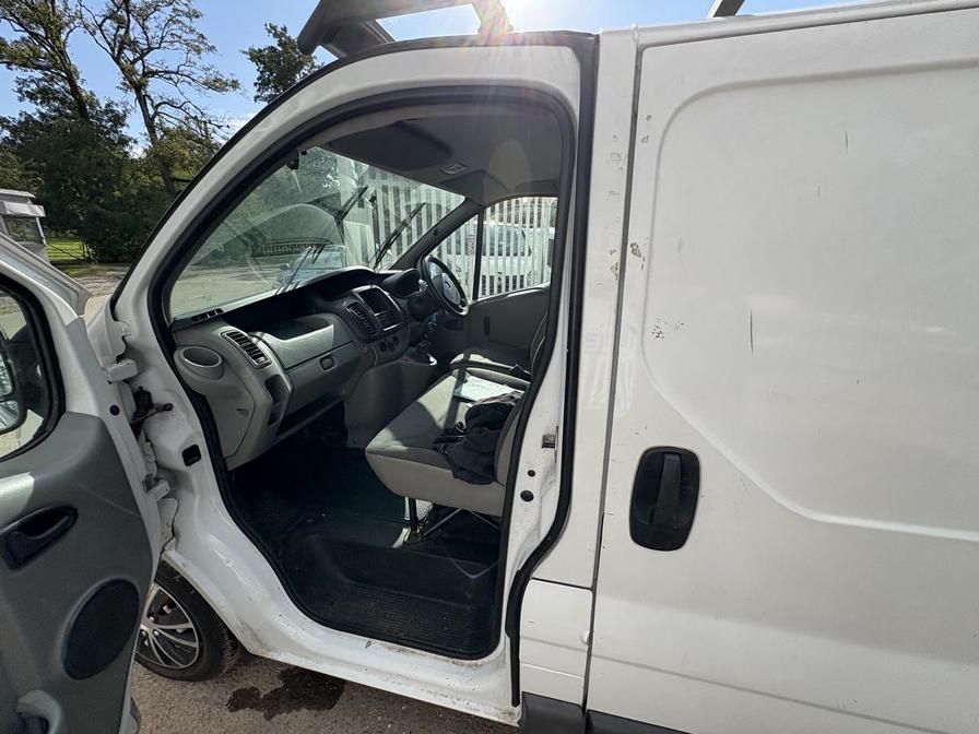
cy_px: 367
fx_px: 396
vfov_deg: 85.7
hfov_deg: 102.1
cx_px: 490
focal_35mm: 14
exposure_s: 1/868
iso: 40
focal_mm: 2.22
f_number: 2.2
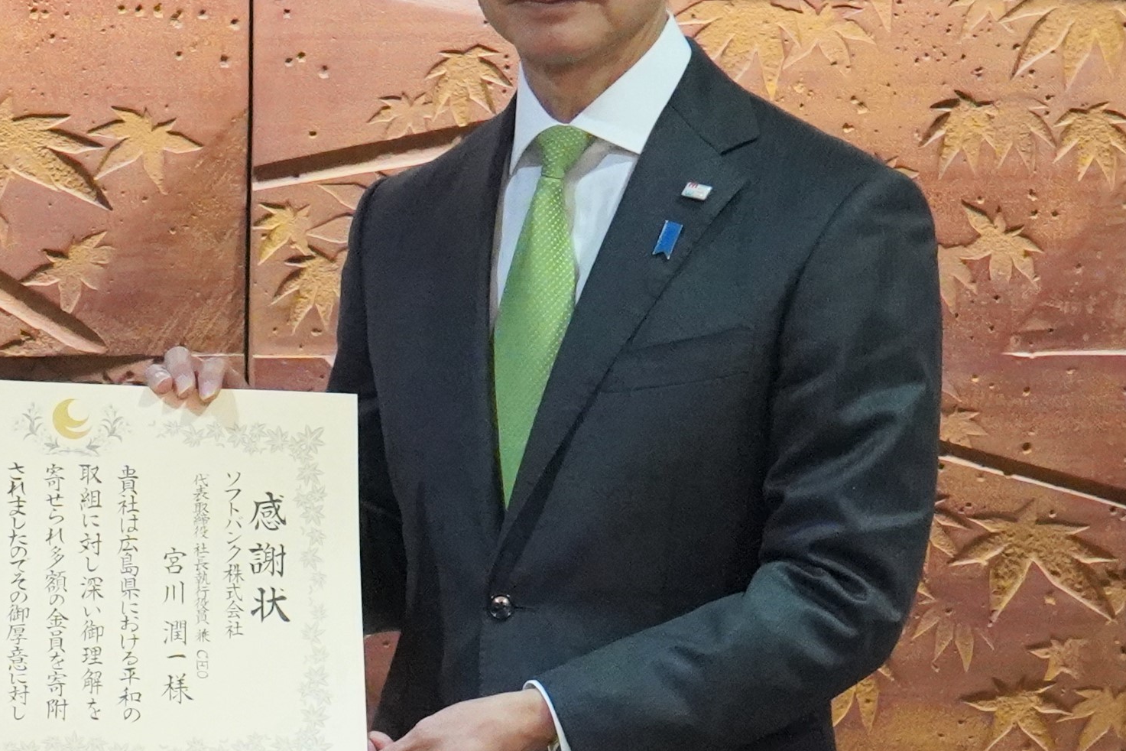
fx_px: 5223
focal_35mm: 167
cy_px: 734
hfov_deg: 12.2
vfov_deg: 8.2
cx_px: 87
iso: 12800
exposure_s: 1/160
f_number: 9
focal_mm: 41
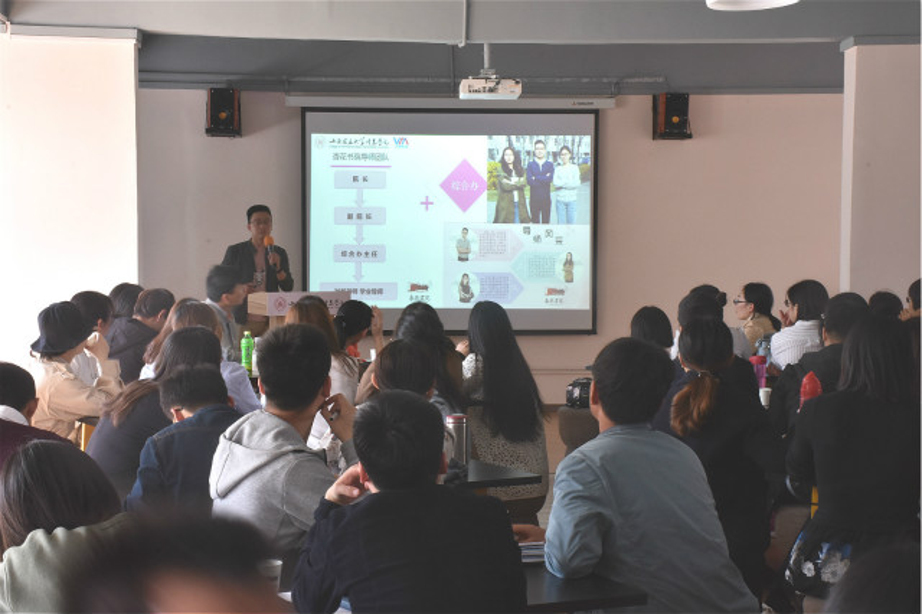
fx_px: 1728
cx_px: 461
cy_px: 307
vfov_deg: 20.1
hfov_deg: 29.9
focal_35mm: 68
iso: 800
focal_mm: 45
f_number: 22
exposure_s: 1/5
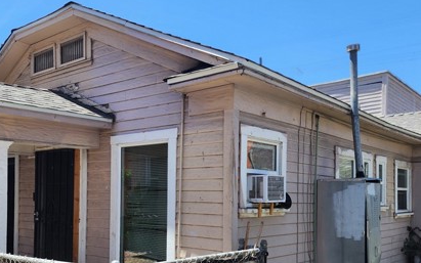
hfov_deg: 51.2
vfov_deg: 32.9
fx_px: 436
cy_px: 199
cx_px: 169
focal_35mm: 38
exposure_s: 1/557
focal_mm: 6.4
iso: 12
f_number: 1.8
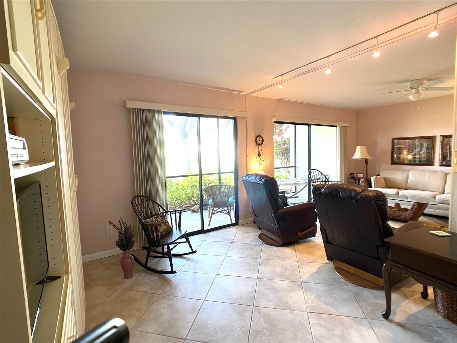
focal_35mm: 26
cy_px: 172
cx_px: 228
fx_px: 343
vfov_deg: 53.1
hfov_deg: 67.3
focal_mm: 4.25
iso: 160
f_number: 1.8
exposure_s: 1/60
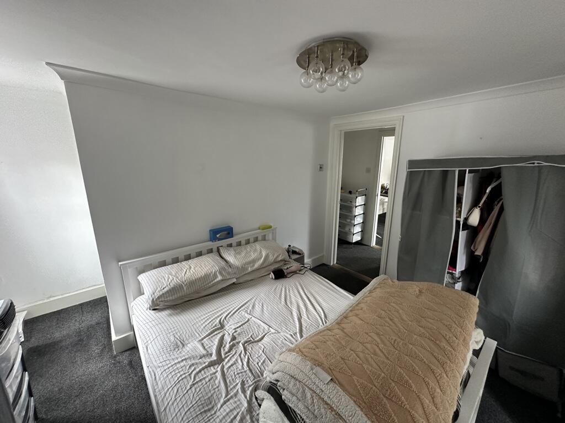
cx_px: 282
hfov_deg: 102.1
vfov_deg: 85.7
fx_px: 229
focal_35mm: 14
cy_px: 212
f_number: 2.2
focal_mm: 2.22
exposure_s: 1/60
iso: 400
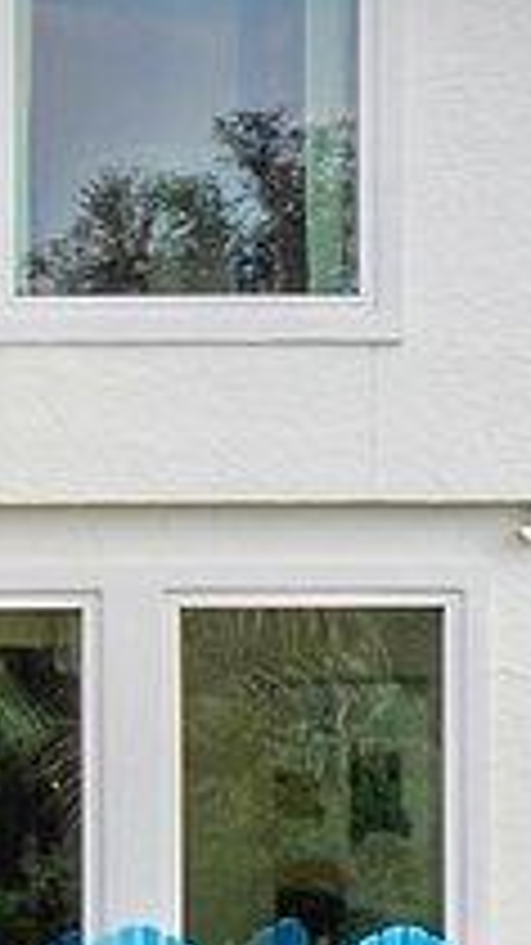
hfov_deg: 4.3
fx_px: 6388
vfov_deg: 8.4
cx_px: -1876
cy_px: 821
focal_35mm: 255
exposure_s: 1/800
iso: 100
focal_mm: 12.29
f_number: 5
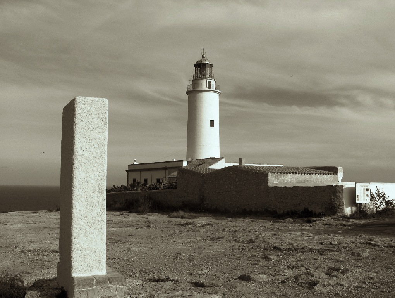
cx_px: 198
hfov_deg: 47.8
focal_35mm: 39
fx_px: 446
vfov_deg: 36.9
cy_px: 149
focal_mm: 8
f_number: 4.8
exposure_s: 1/1149
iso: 100
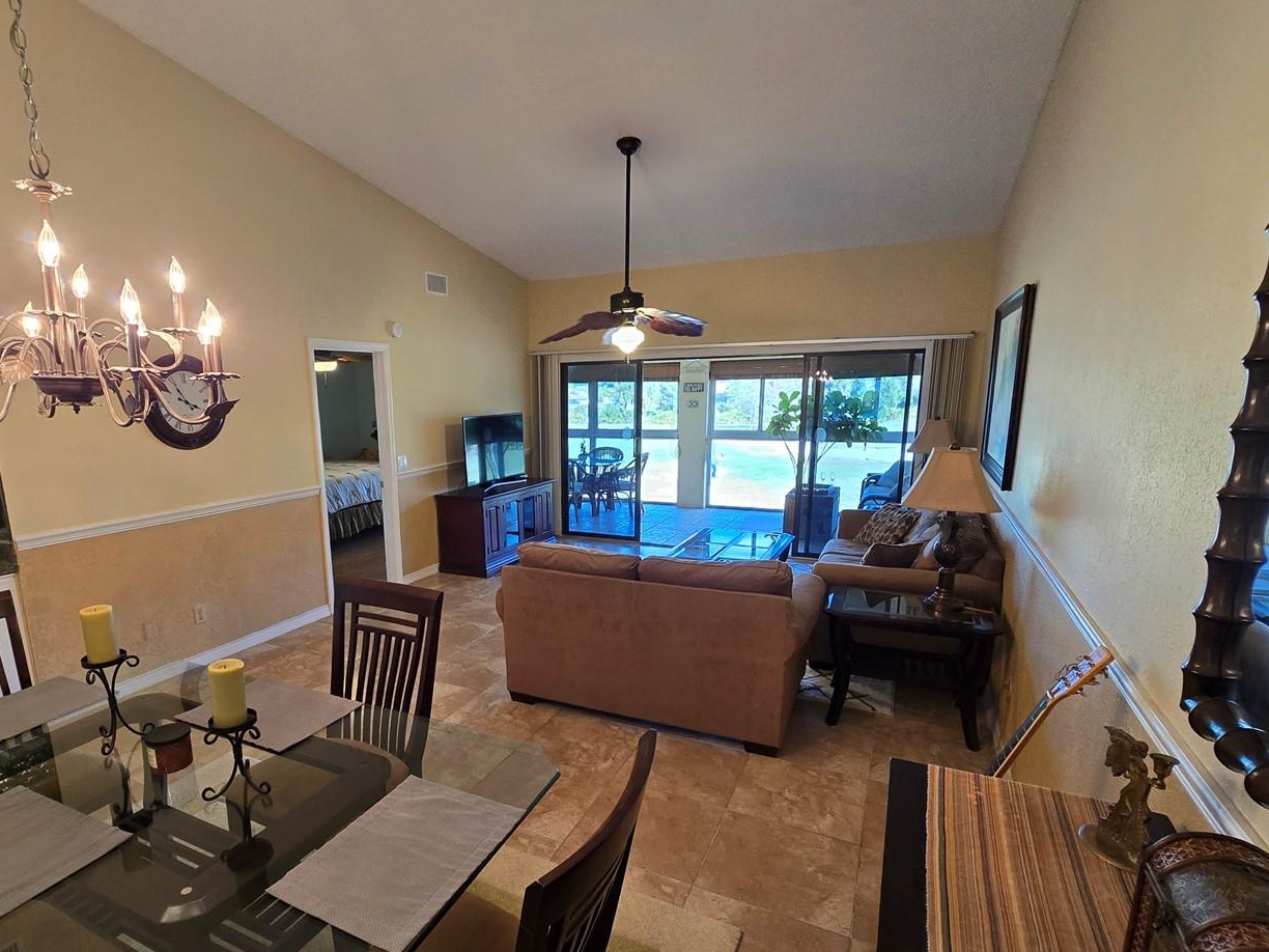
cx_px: 536
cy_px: 536
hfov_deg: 90.3
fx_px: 623
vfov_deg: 74.4
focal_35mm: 17
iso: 160
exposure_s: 1/60
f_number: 2.2
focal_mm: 2.2
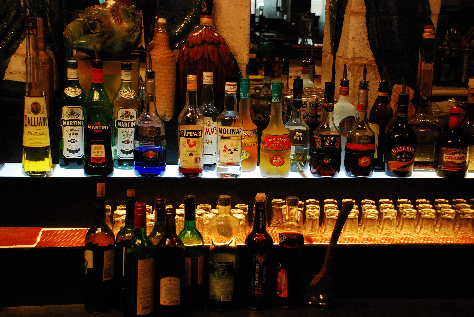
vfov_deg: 23.6
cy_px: 171
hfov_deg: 34.7
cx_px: 252
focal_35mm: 58
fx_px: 759
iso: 640
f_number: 4.5
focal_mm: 35
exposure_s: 1/45
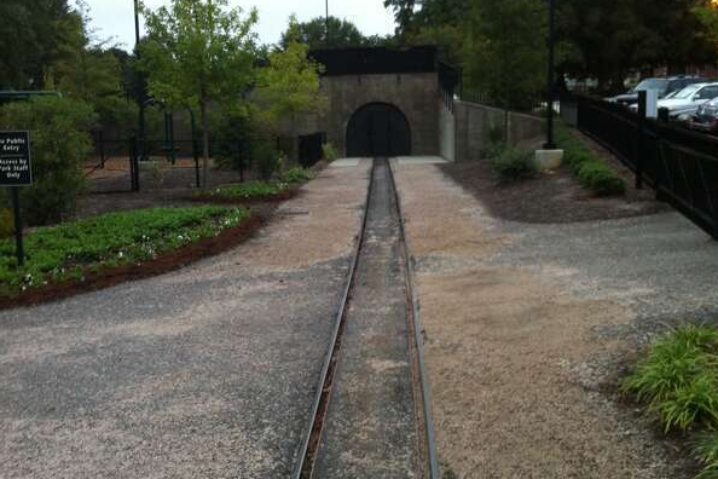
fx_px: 977
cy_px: 285
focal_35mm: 49
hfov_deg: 40.3
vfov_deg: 27.5
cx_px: 360
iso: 125
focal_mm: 3.85
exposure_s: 1/15
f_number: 2.8
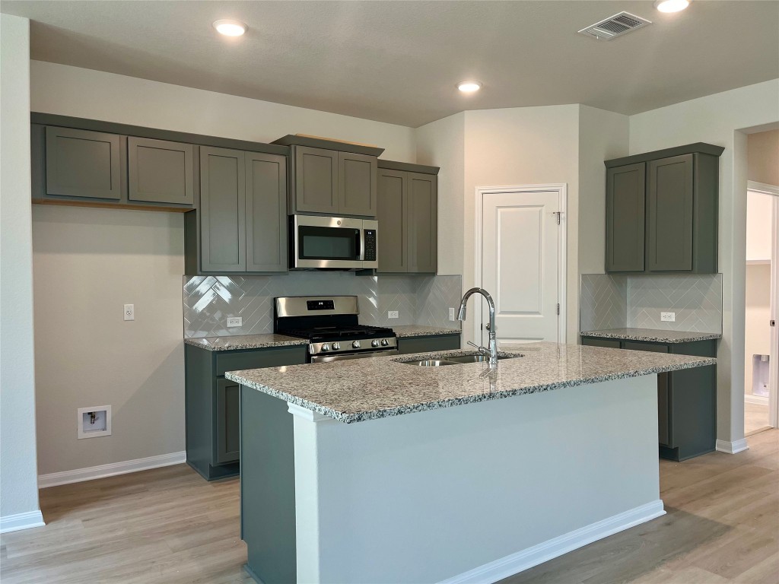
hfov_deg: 67.3
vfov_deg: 53.1
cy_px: 292
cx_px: 390
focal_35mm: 26
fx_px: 585
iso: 80
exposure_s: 1/120
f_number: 1.6
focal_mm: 5.1
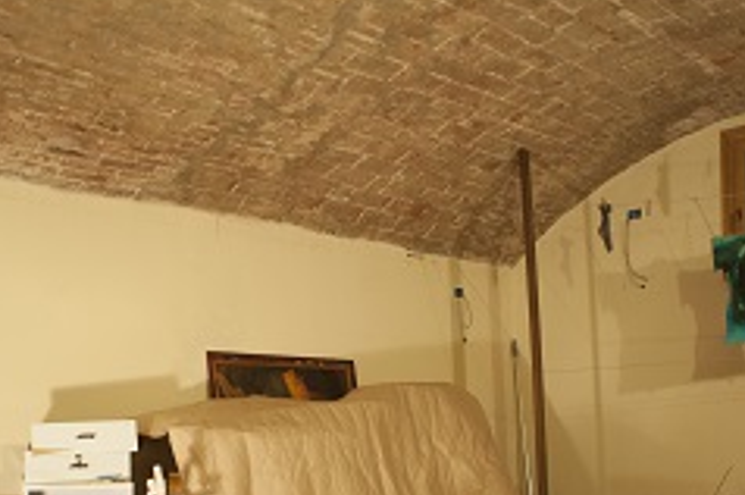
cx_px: 394
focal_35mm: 42
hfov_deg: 46.4
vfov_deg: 30.7
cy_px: 423
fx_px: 868
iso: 200
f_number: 2.8
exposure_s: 1/4
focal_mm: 20
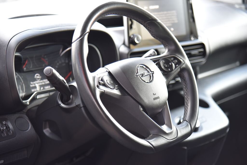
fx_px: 673
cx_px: 124
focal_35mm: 98
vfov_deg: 14.0
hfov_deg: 20.8
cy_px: 82
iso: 500
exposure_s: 1/30
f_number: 4
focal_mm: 98
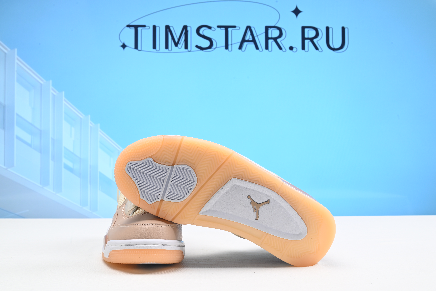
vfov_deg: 33.4
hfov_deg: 48.4
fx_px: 485
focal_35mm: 40
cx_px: 218
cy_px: 146
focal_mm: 40
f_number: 16
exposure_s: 1/2
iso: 100
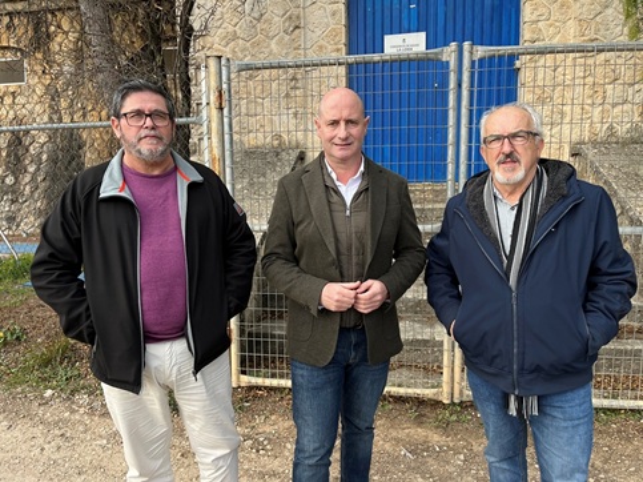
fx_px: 483
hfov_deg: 67.3
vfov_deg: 53.0
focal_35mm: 26
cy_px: 241
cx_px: 322
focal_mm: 5.1
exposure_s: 1/992
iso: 50
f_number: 1.6
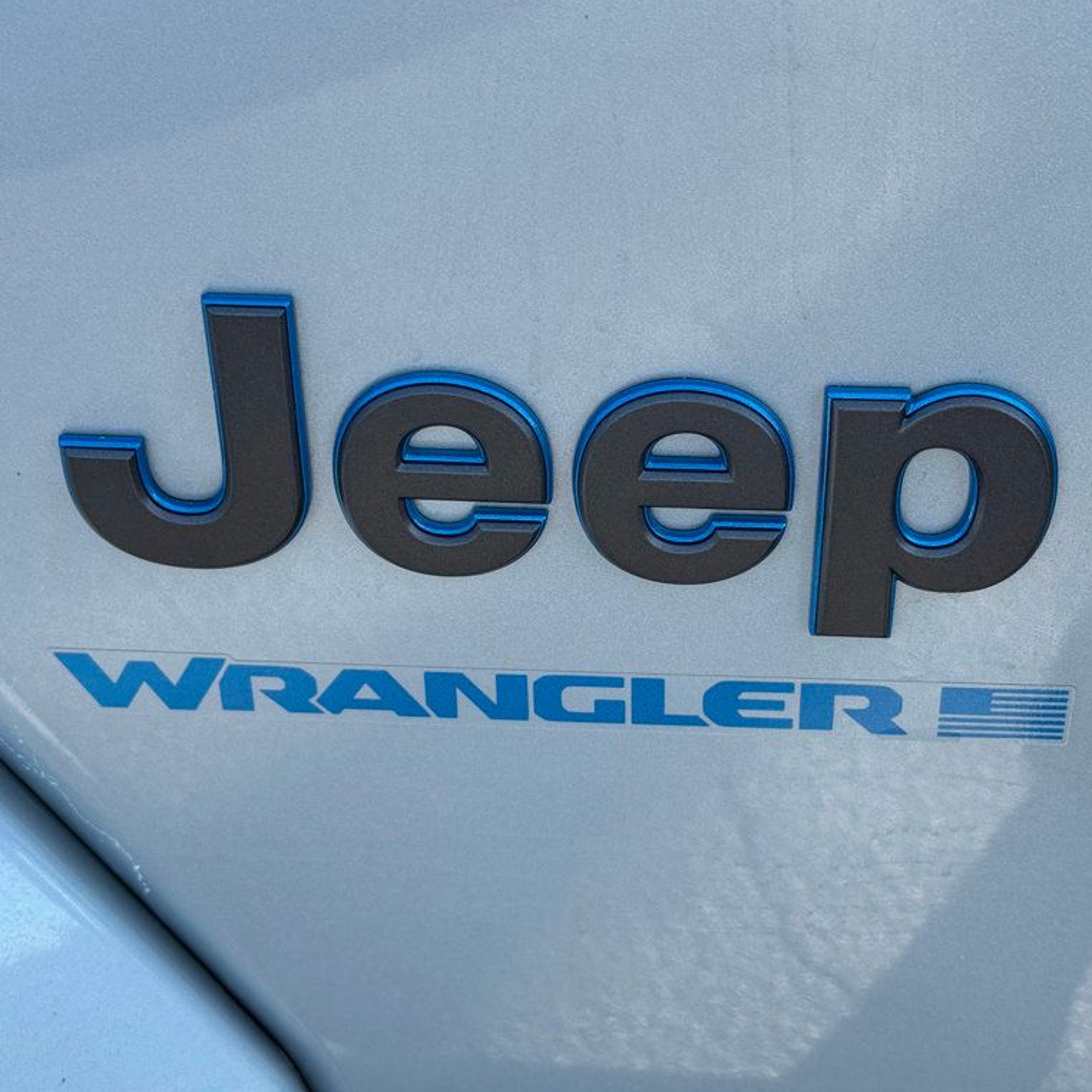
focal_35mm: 57
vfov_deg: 30.0
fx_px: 2034
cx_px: 585
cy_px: 543
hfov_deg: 30.0
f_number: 1.78
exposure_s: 1/1307
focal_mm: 6.76
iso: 100
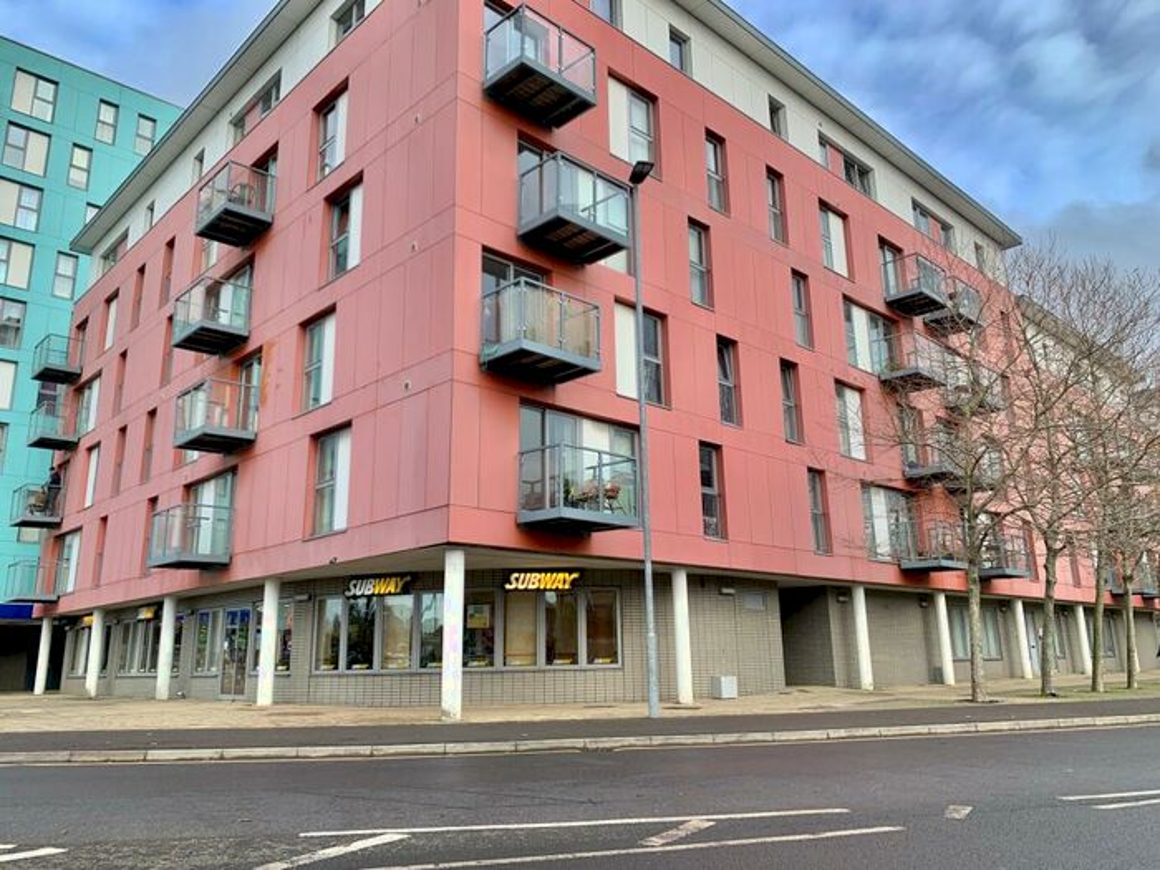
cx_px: 580
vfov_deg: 53.1
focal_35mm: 26
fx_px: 871
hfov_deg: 67.3
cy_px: 435
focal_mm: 4.25
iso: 25
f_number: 1.8
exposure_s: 1/597
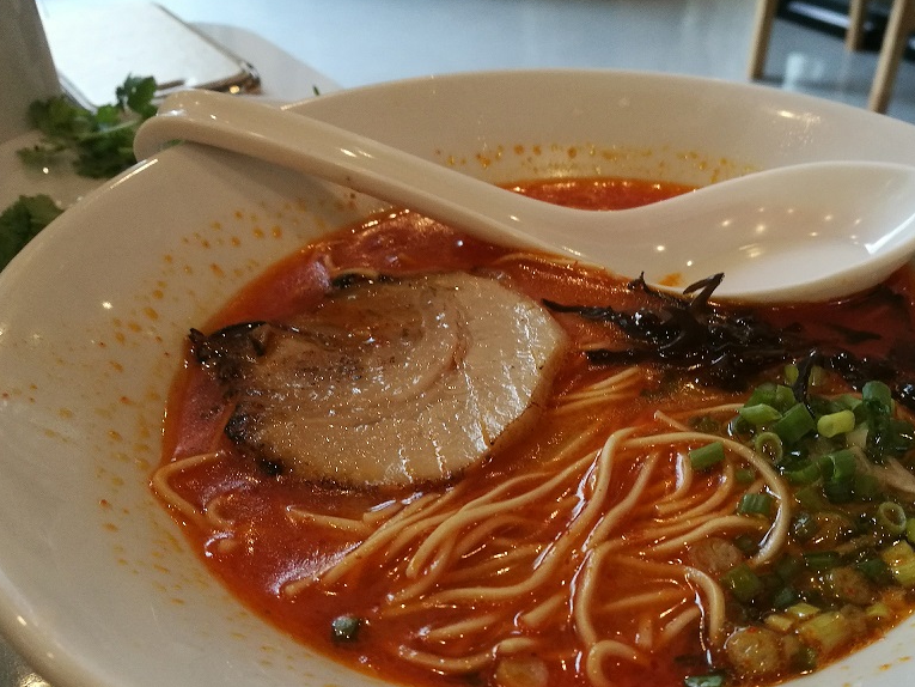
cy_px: 428
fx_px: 925
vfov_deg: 40.4
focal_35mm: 35
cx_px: 554
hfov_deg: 52.2
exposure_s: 1/33.3
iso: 250
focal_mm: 4.5
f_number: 2.2
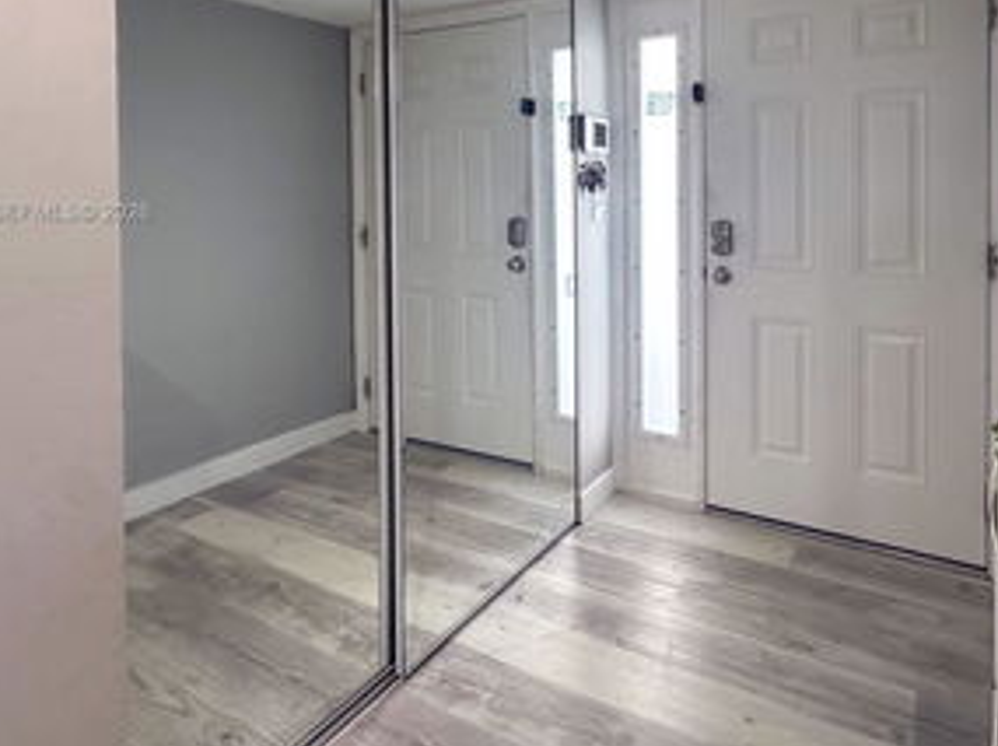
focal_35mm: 21
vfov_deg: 60.8
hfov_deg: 78.0
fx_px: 605
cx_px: 608
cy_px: 214
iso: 250
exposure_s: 1/60
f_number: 2.2
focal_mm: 2.22
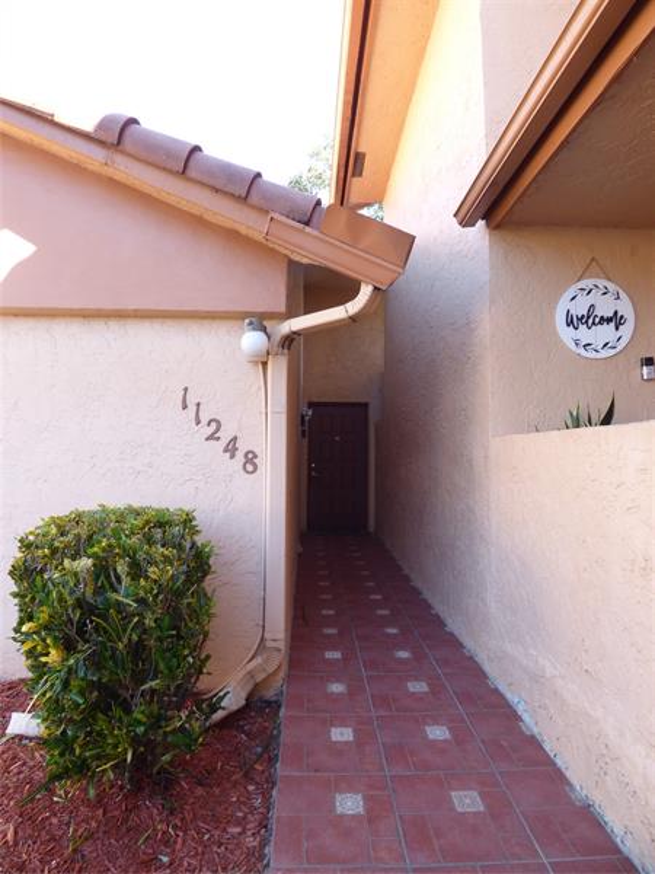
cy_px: 437
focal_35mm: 20
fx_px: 505
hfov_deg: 66.0
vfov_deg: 81.7
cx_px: 328
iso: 100
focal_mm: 3.58
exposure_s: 1/60
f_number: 3.2
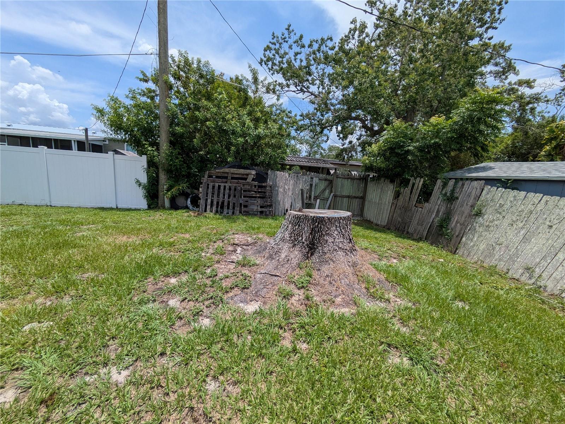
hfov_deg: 102.1
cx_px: 282
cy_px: 212
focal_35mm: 14
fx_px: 229
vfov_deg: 85.7
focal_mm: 1.83
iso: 46
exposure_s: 1/2469
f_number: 2.2
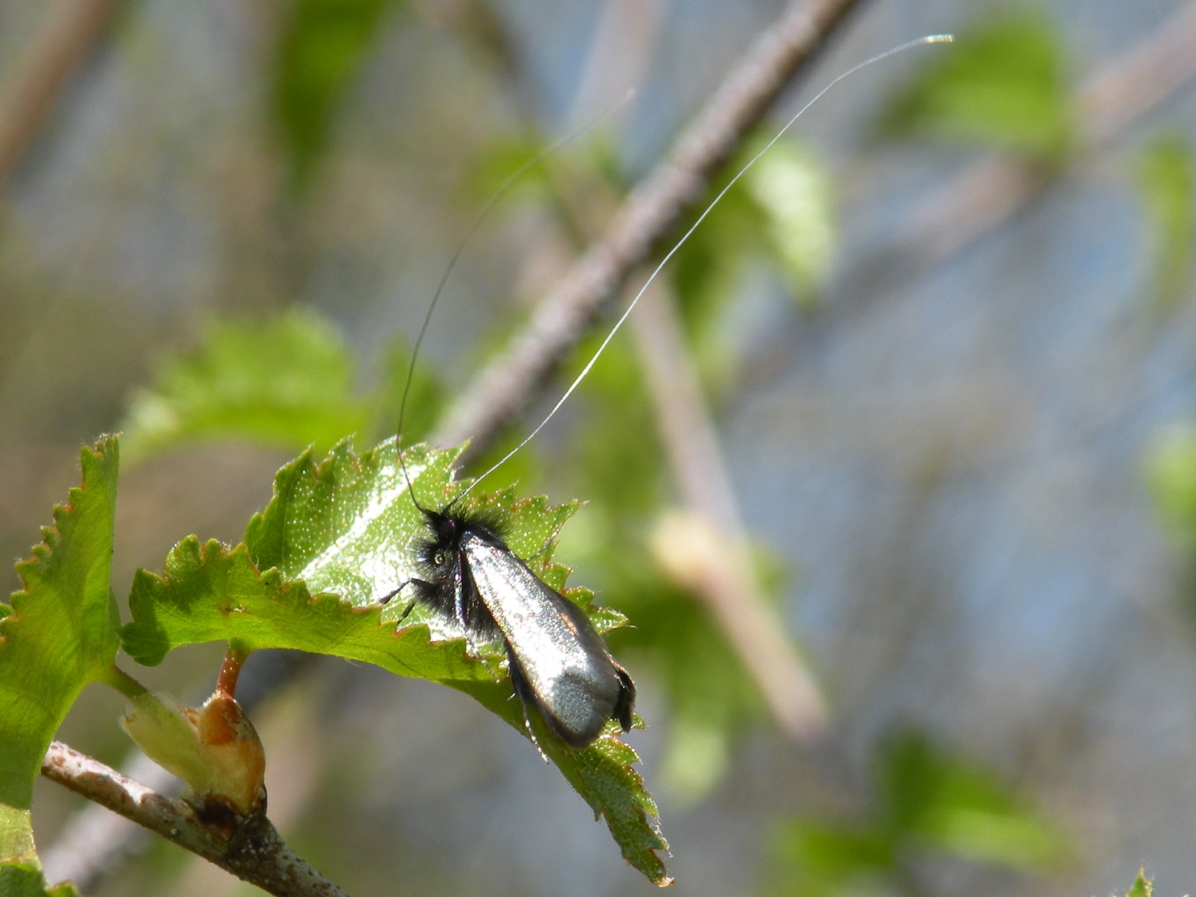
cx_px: 598
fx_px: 4457
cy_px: 448
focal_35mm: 129
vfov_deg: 11.5
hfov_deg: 15.3
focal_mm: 22.9
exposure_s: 1/204
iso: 64
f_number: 6.3
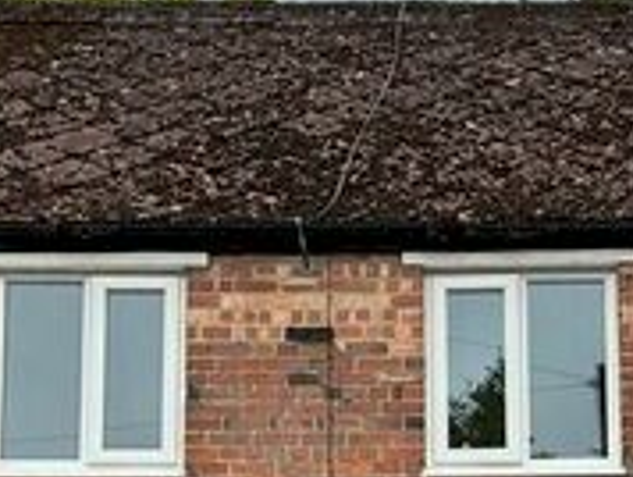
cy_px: 511
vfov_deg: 14.2
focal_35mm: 102
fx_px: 1868
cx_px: 416
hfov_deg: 19.2
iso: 50
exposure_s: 1/748
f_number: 1.5
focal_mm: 5.7
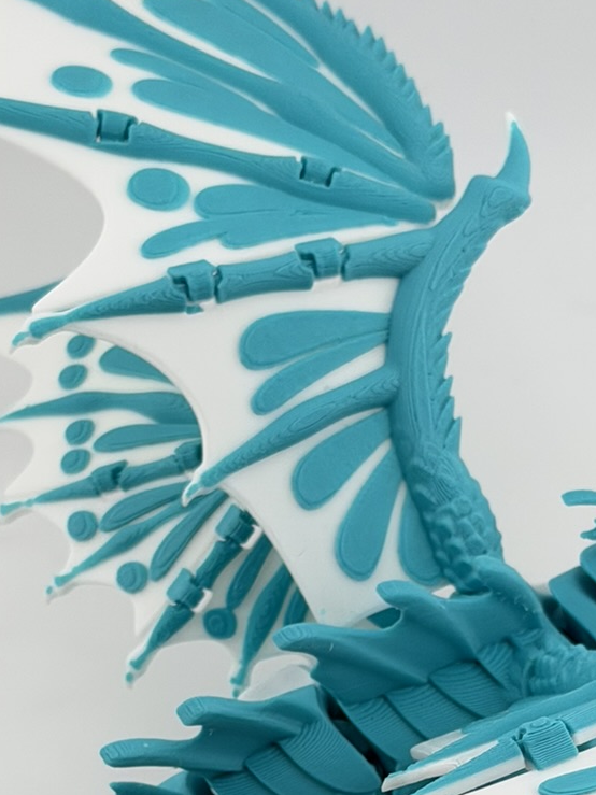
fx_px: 3054
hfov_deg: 11.1
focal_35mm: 133
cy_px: 852
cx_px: 299
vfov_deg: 14.5
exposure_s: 1/1980
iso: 64
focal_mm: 6.76
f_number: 1.78
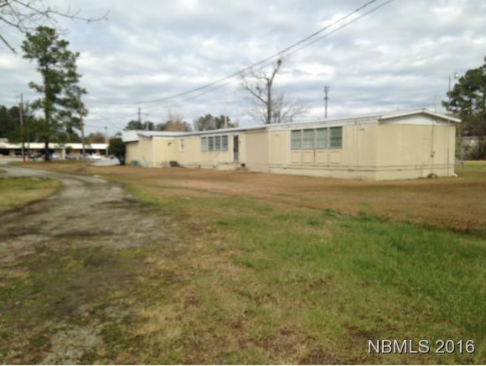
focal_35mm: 33
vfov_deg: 43.0
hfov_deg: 55.3
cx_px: 243
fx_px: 464
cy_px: 183
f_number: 2.4
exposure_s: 1/1550
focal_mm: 4.12
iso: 50
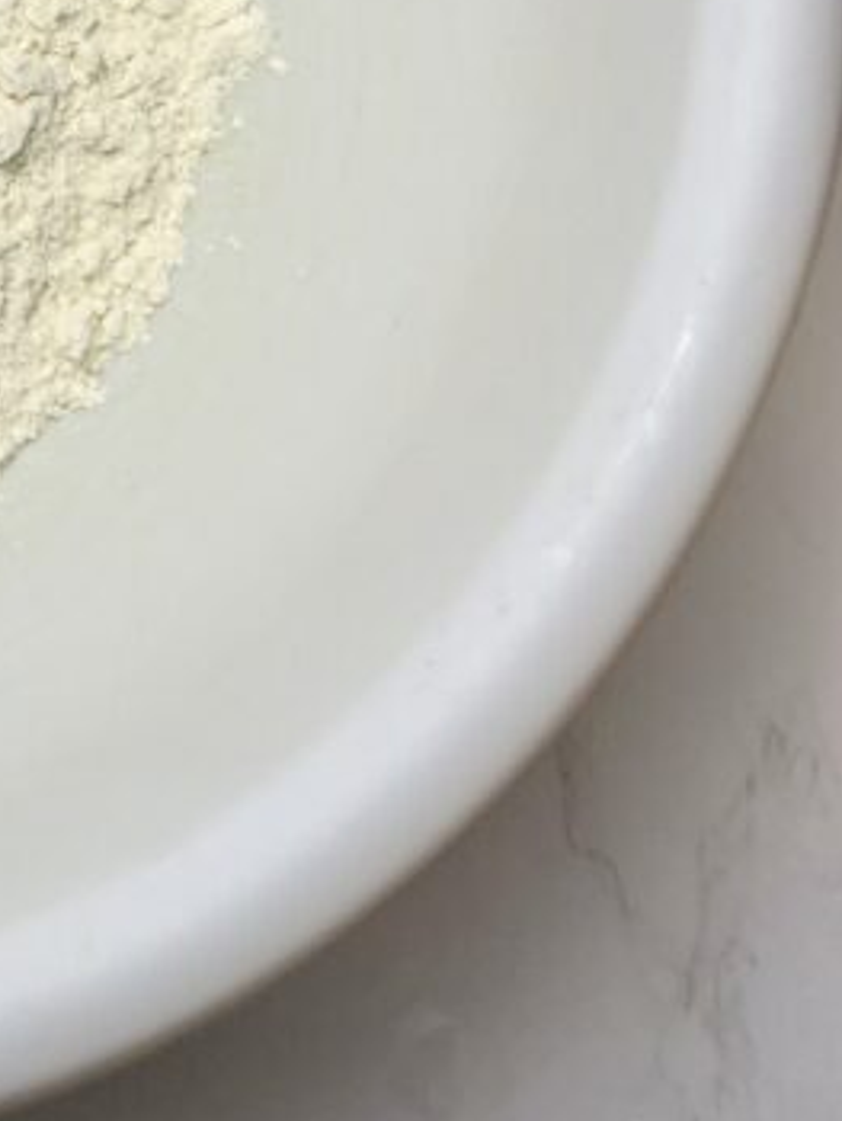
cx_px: -381
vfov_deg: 24.3
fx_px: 2462
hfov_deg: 17.6
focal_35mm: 76
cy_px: -48
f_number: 1.5
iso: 50
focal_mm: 5.7
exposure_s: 1/775
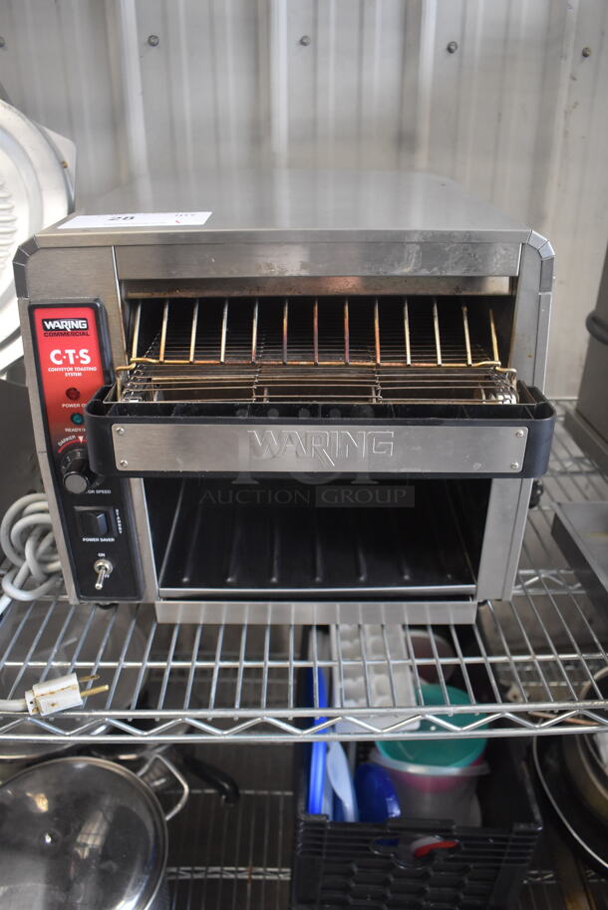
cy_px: 455
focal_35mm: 27
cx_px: 304
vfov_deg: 67.3
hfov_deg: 48.0
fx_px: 683
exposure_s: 1/125
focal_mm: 18
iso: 2000
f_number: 3.5
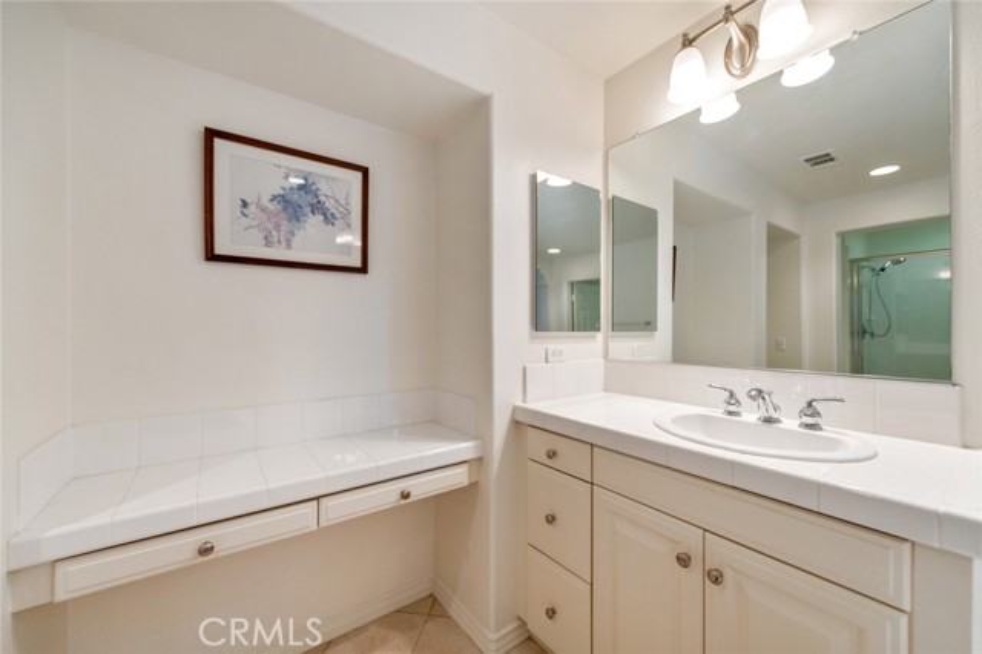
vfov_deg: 81.1
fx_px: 382
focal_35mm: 14
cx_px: 491
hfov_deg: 104.3
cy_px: 327
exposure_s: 1/200
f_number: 2.8
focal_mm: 14
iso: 400
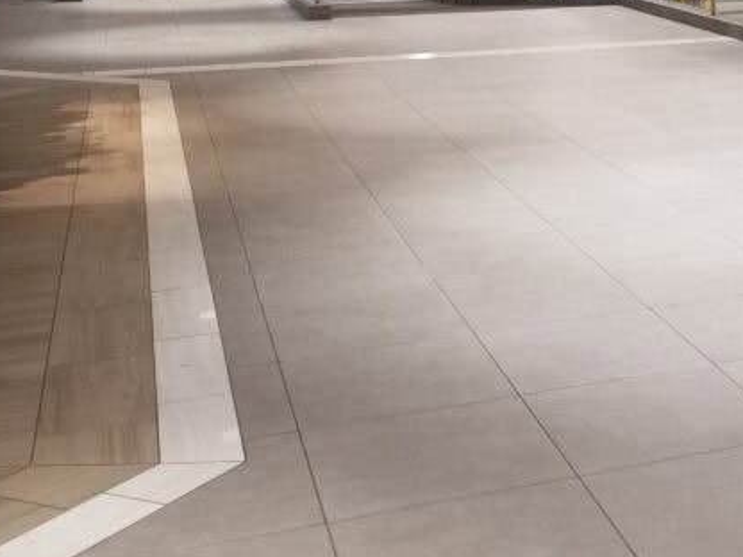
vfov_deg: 21.7
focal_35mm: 64
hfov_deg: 28.0
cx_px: 781
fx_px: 1374
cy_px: -54
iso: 160
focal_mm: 4.2
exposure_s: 1/30
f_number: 1.7
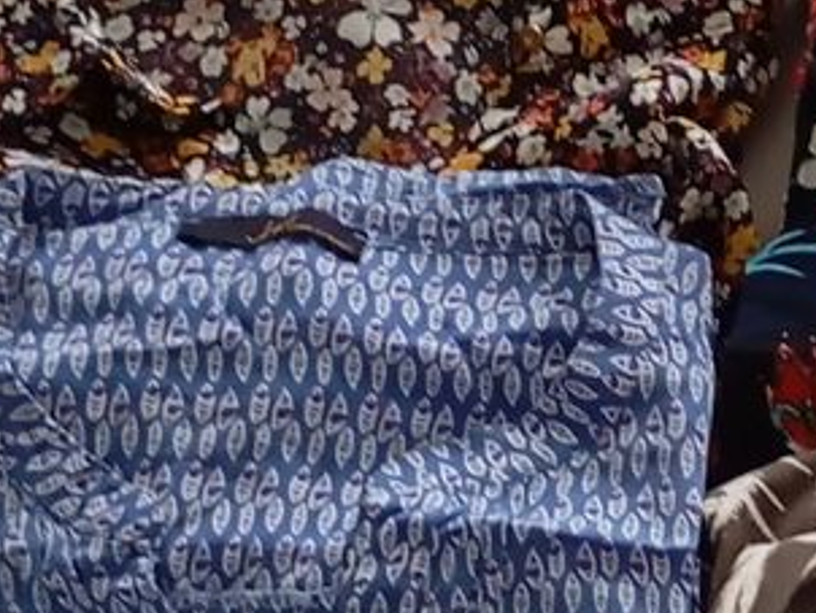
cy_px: 323
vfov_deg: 7.9
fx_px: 4459
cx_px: 1127
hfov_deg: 10.2
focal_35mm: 189
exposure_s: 1/33.3
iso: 458
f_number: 1.8
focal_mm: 4.27
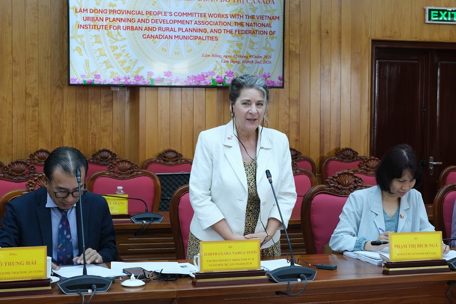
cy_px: 152
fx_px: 735
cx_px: 228
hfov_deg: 34.5
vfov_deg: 23.4
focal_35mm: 58
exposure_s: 1/125
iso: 1250
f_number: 5.6
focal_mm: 38.8
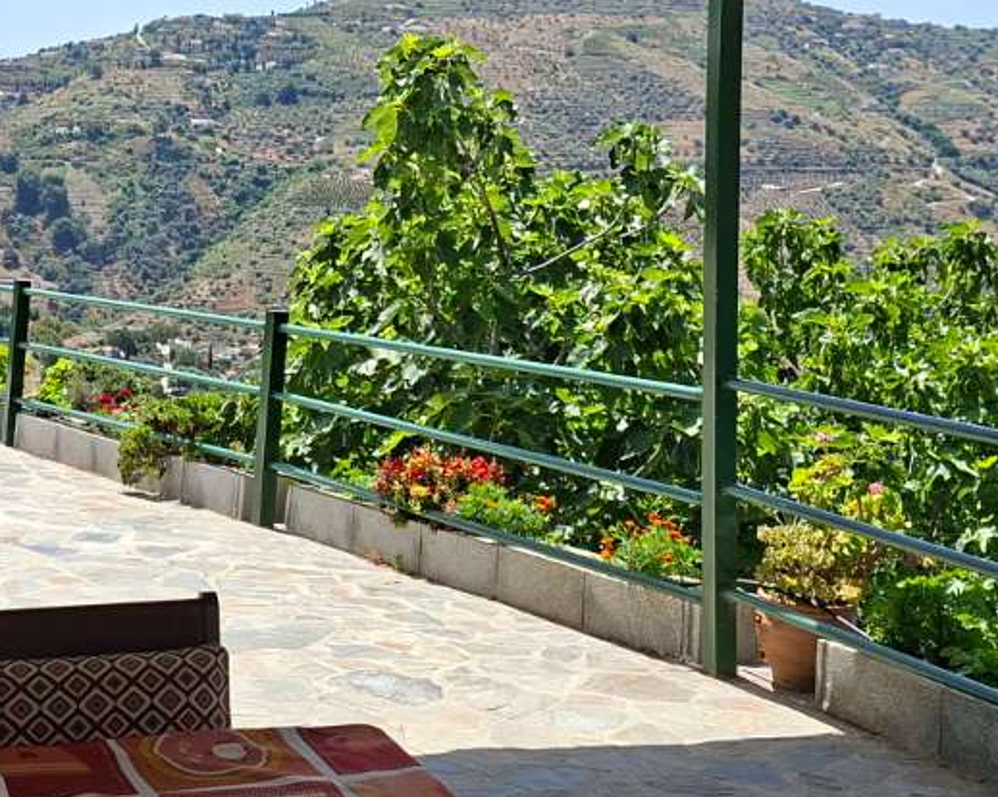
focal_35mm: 65
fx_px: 1919
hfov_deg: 28.9
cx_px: 299
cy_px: 267
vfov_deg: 23.4
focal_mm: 5.54
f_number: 1.8
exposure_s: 1/1992
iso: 50
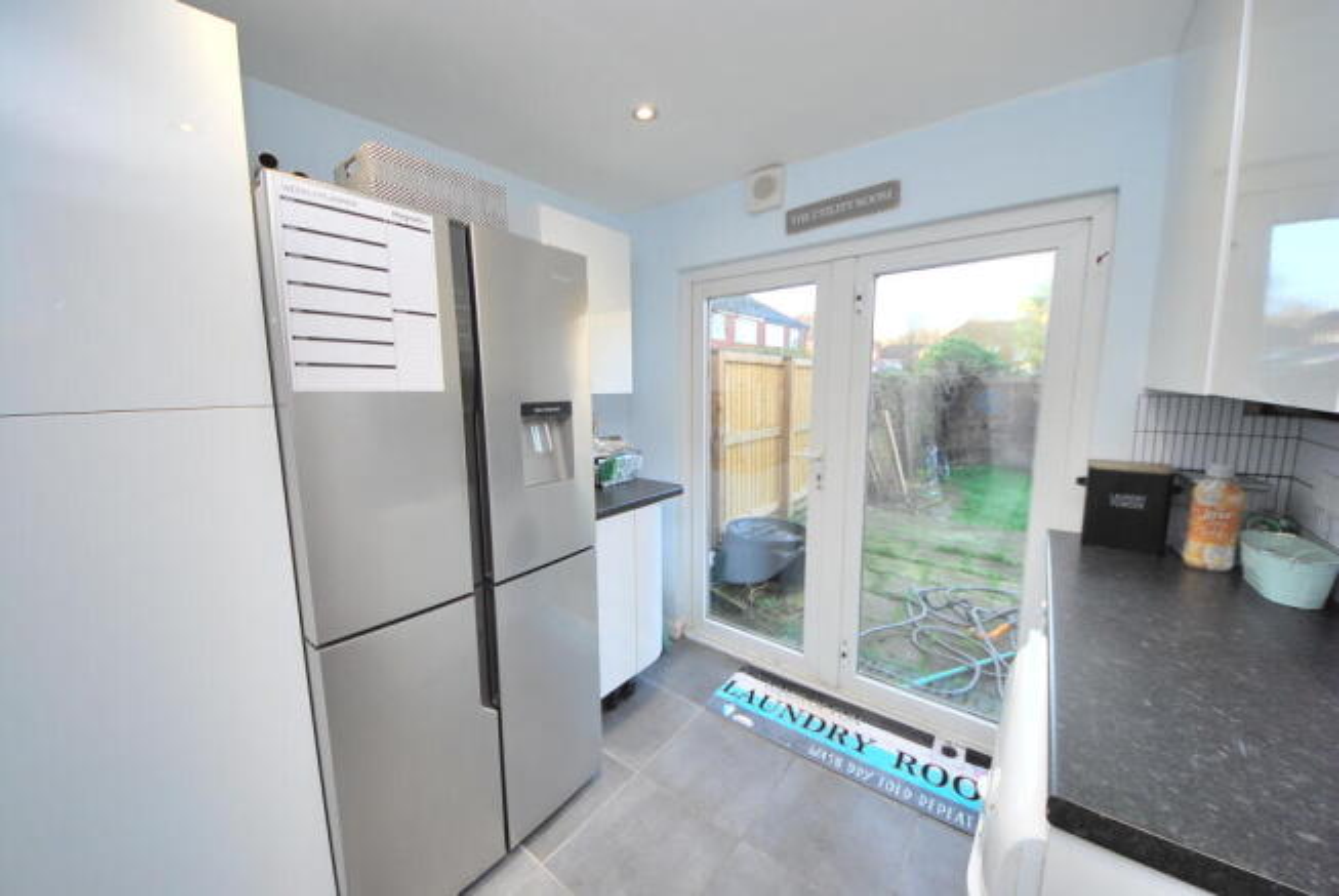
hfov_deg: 112.6
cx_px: 670
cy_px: 448
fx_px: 447
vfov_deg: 90.2
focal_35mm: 12
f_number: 4.5
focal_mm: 8
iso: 200
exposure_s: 1/60
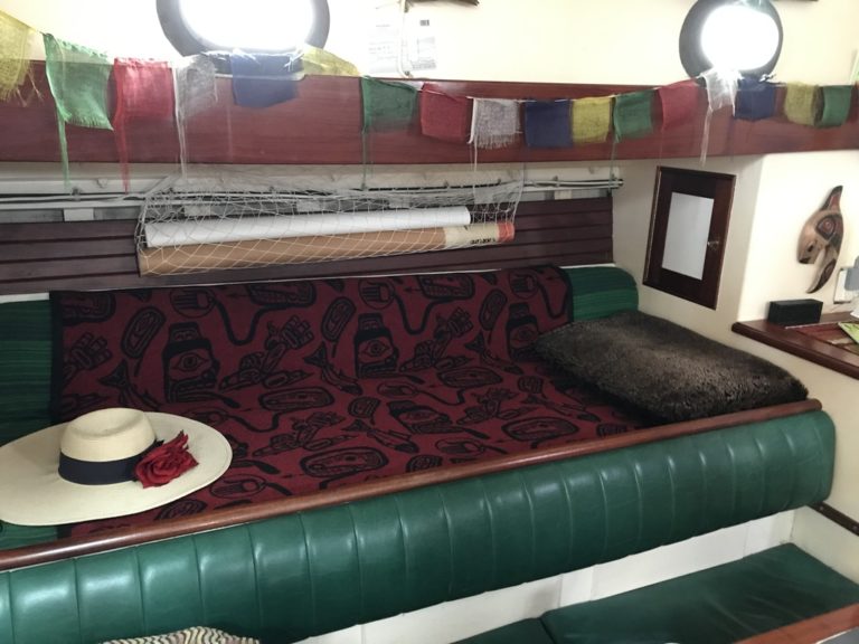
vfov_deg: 49.7
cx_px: 430
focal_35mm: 28
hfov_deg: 63.4
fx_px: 695
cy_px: 322
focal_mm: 3.99
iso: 80
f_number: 1.8
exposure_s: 1/5
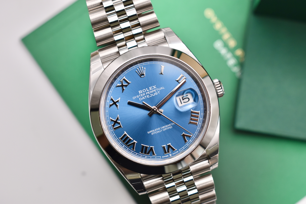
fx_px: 587
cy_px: 102
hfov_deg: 29.2
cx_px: 153
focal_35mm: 69
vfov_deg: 19.7
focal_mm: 46
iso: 500
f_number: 5.6
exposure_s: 1/125
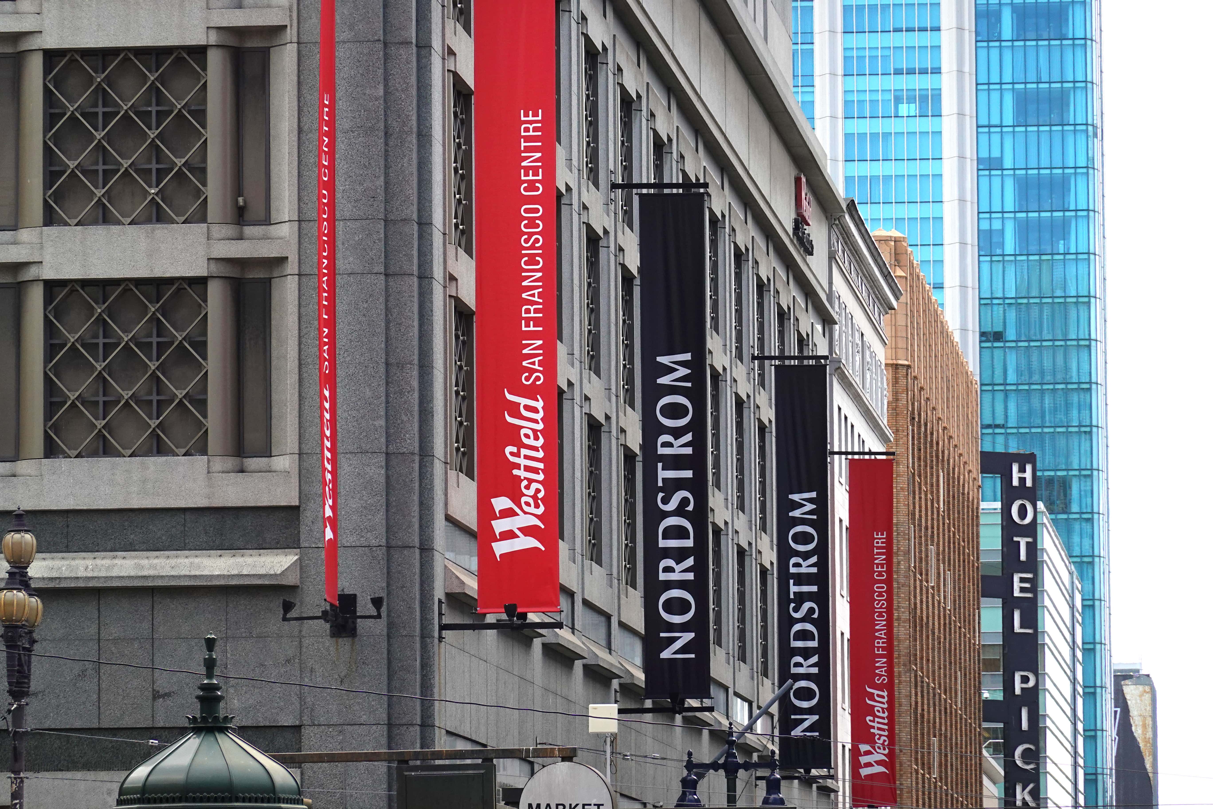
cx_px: 606
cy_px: 404
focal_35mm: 200
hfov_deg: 10.3
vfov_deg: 6.9
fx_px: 6738
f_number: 5.6
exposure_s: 1/500
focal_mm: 72
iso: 200
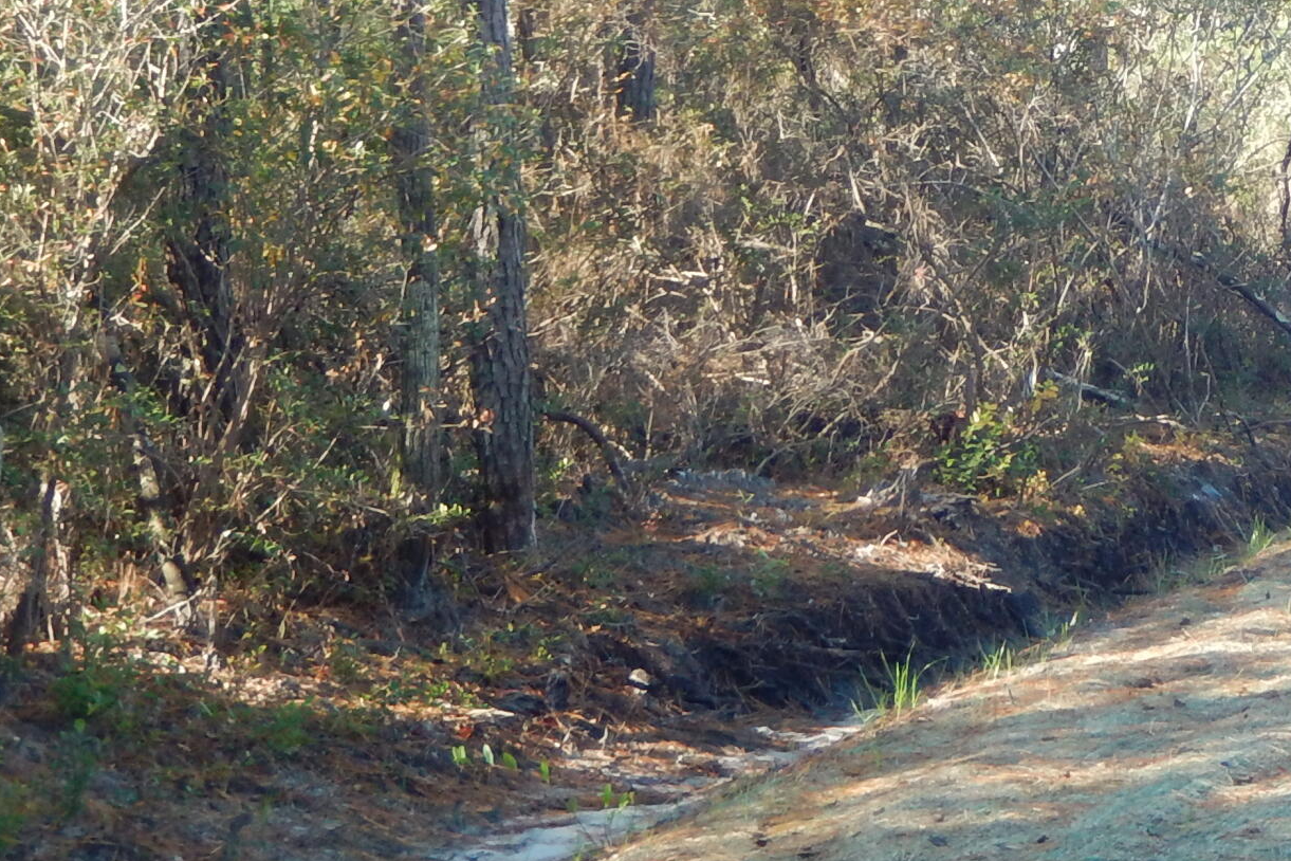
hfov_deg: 17.1
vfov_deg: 11.7
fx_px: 4124
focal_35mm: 115
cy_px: -179
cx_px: 1498
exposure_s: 1/100
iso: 125
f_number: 4.3
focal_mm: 8.1
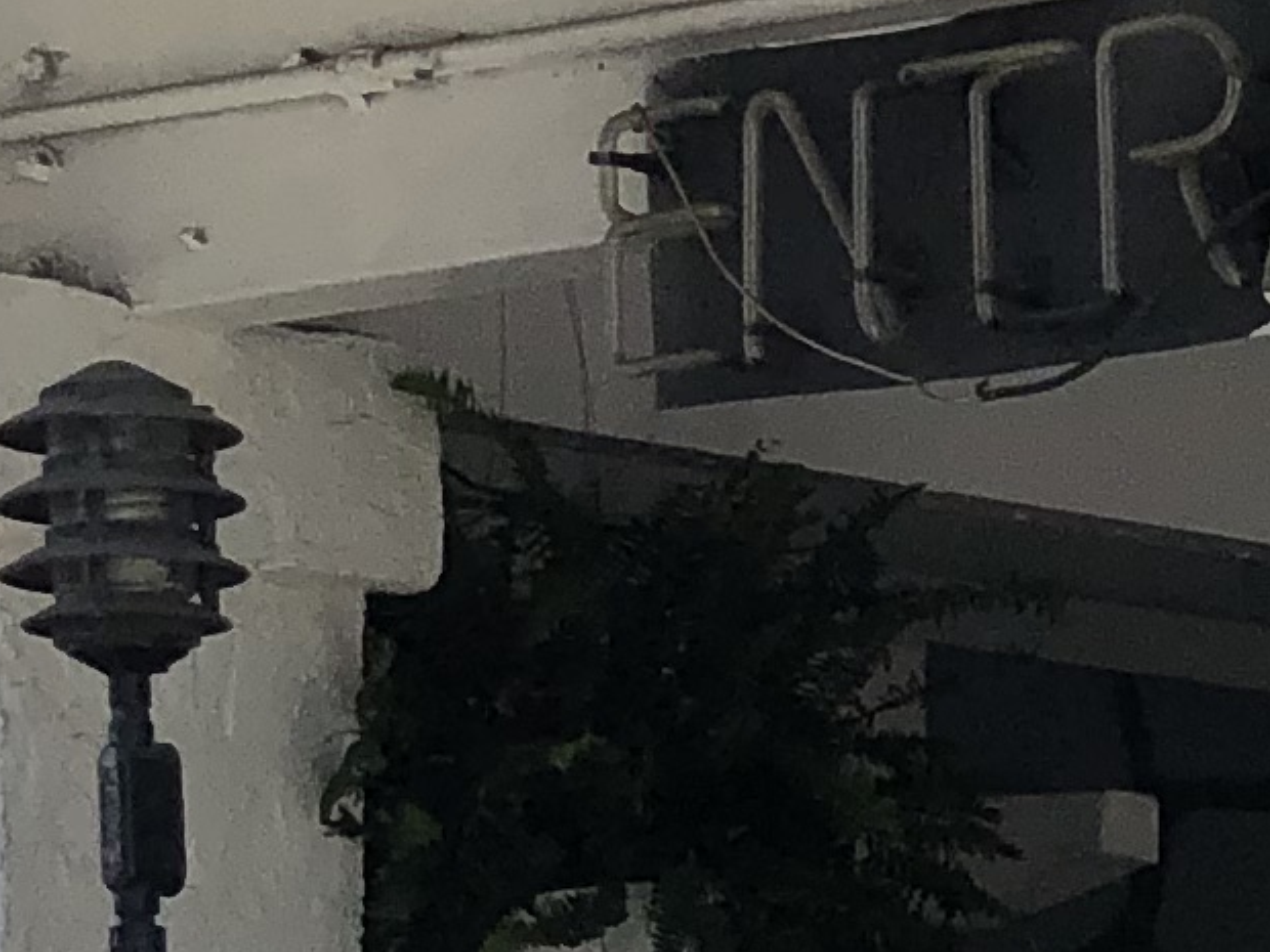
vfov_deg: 8.0
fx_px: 6677
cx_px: 2560
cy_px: 1284
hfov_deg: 10.0
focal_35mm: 182
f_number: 1.8
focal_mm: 3.99
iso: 20
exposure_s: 1/2667
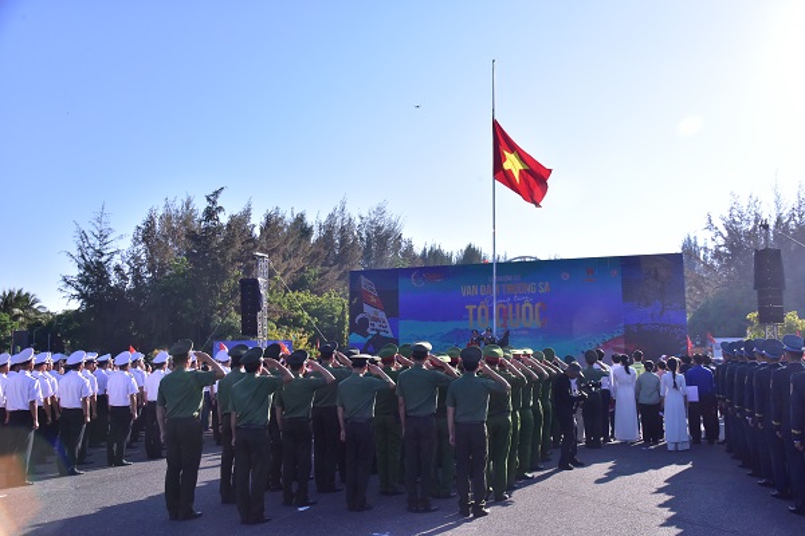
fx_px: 715
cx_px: 402
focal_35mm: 32
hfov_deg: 58.7
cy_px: 268
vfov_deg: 41.1
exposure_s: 1/3200
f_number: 8
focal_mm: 32
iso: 1600
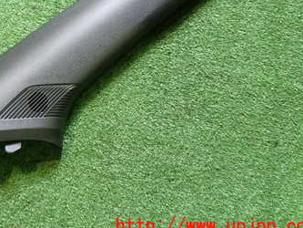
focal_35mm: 54
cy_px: 33
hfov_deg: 34.1
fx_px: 473
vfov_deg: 26.3
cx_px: 48
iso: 320
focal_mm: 5.4
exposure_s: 1/30
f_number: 2.3
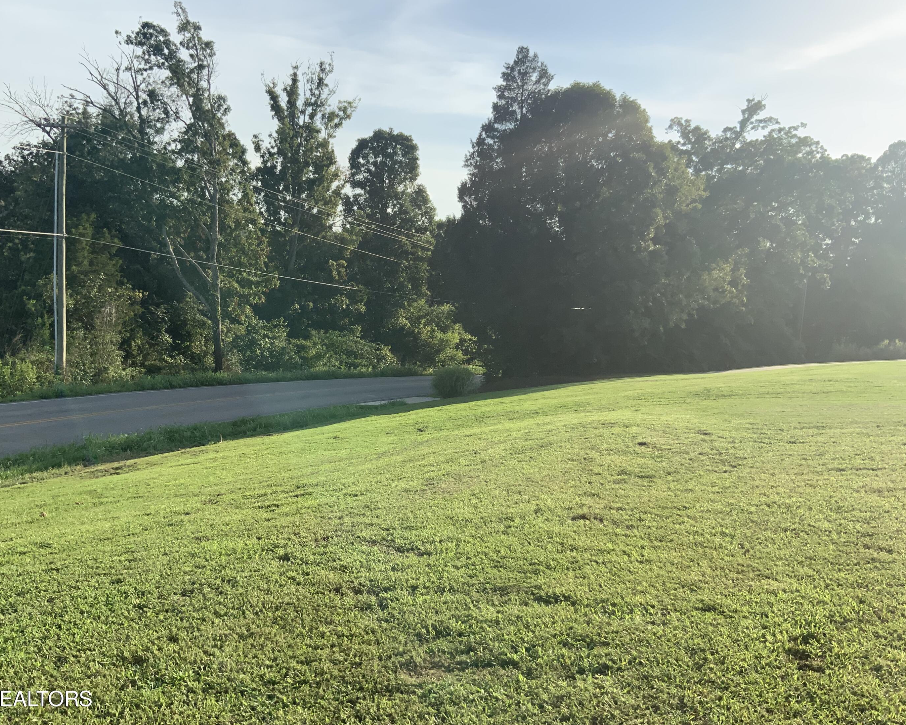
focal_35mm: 31
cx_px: 432
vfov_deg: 47.1
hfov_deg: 57.2
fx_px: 831
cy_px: 361
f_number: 1.8
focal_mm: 3
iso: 16
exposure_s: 1/1490
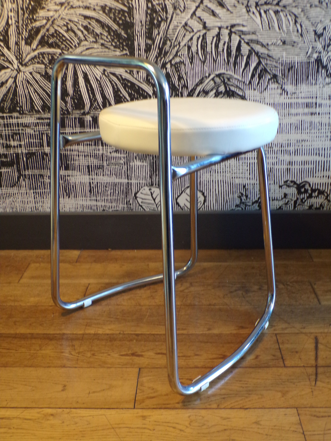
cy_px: 220
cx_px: 166
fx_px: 472
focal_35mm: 37
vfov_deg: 50.1
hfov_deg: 38.7
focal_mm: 6.6
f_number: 3.3
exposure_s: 1/17
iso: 234
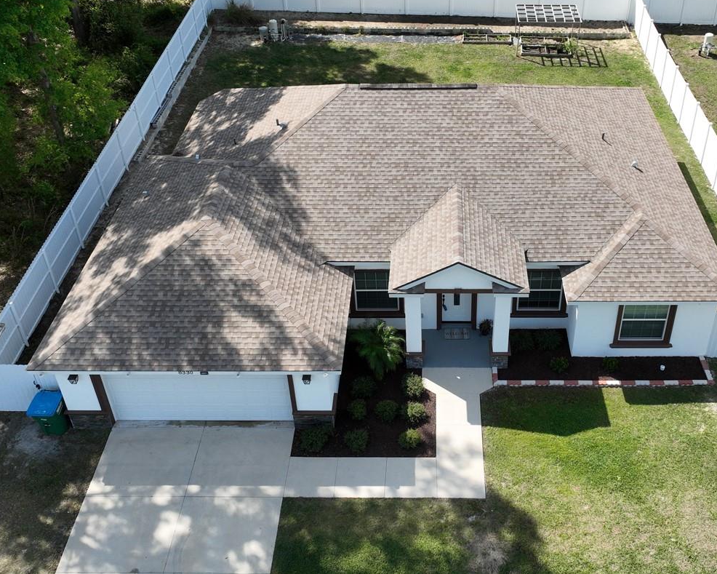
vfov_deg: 39.0
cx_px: 428
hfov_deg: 47.7
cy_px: 239
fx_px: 806
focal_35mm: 38
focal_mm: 12.29
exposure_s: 1/1600
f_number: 2.8
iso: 200
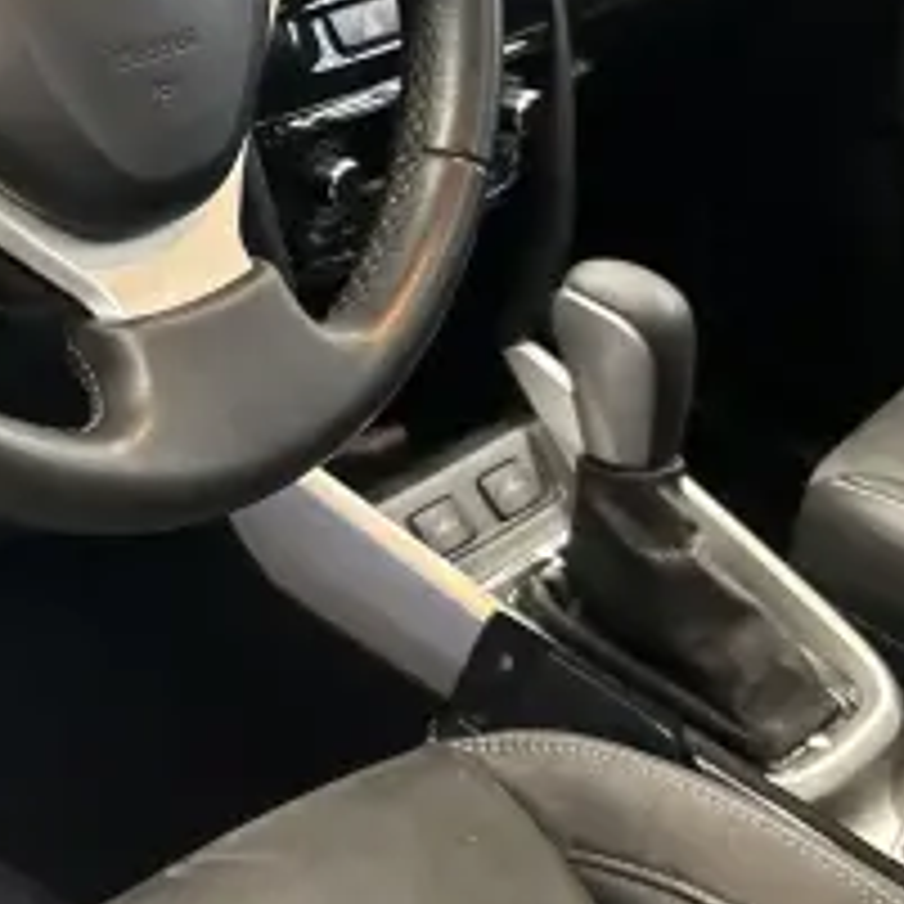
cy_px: 202
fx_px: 2157
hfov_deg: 22.2
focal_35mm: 73
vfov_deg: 23.4
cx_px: -117
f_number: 1.5
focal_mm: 5.7
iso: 640
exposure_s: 1/33
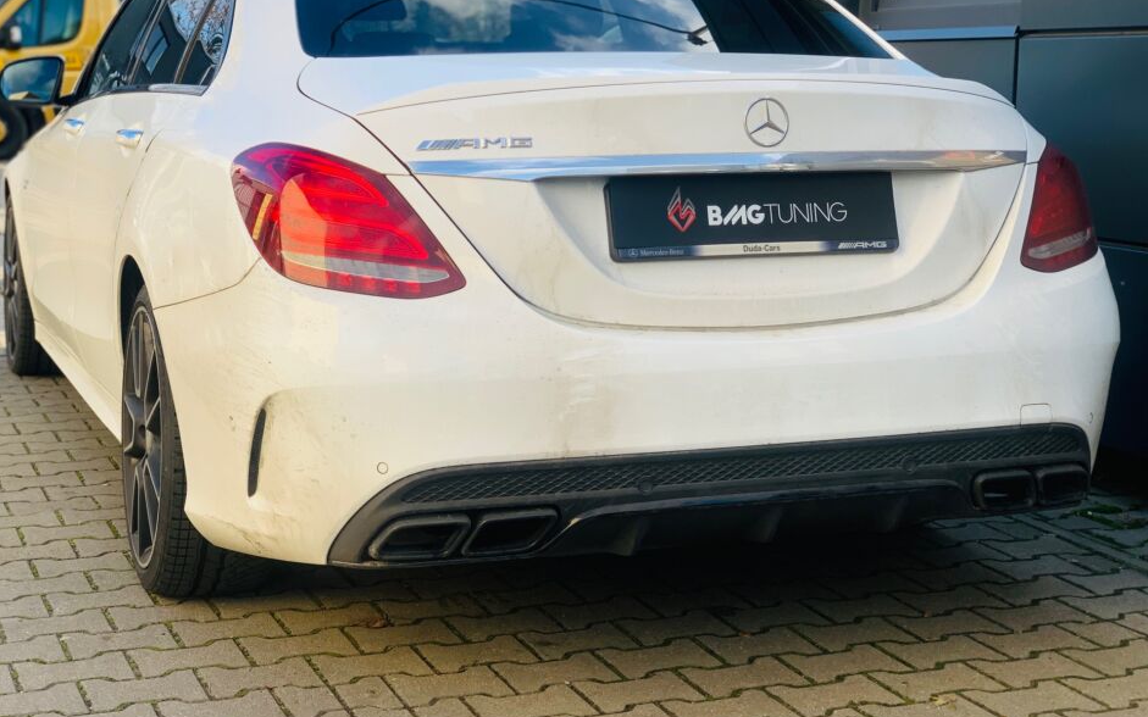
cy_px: 305
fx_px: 1877
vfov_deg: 21.6
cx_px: 526
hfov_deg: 34.0
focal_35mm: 60
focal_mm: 6
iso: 16
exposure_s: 1/287
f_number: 2.4
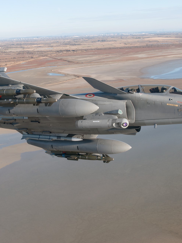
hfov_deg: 30.9
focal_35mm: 47
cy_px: 122
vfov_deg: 40.4
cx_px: 92
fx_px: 329
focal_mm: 32
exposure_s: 1/320
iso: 200
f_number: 8
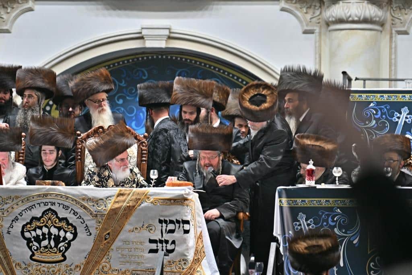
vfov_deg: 4.6
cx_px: 206
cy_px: 138
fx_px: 3434
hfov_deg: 6.9
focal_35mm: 300
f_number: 2.8
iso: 125
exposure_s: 1/125
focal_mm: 200
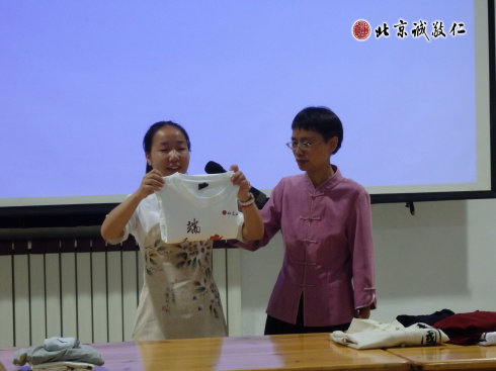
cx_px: 248
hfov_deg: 17.0
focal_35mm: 116
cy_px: 186
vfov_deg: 12.8
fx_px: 1661
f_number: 5.2
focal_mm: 20.9
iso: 800
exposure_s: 1/30
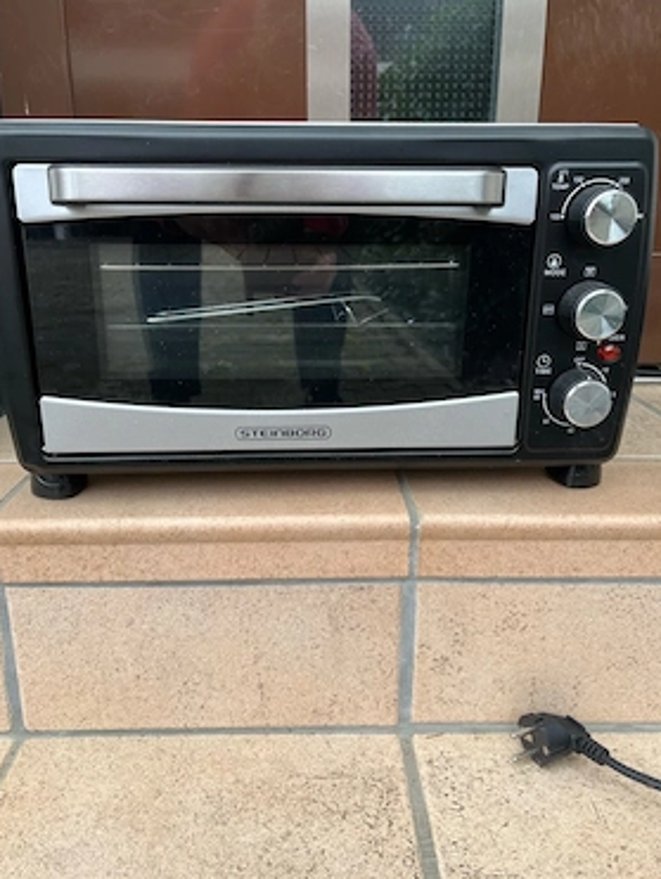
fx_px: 712
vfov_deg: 63.4
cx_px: 327
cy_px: 426
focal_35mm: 28
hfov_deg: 49.8
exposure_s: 1/154
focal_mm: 5.1
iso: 40
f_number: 1.6
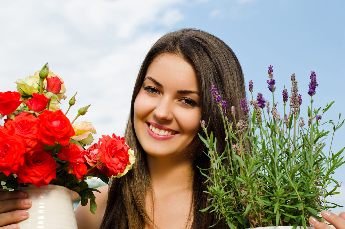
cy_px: 114
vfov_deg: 18.1
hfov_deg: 27.0
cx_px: 172
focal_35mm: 75
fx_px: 717
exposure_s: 1/250
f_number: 5.6
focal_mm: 50
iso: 100
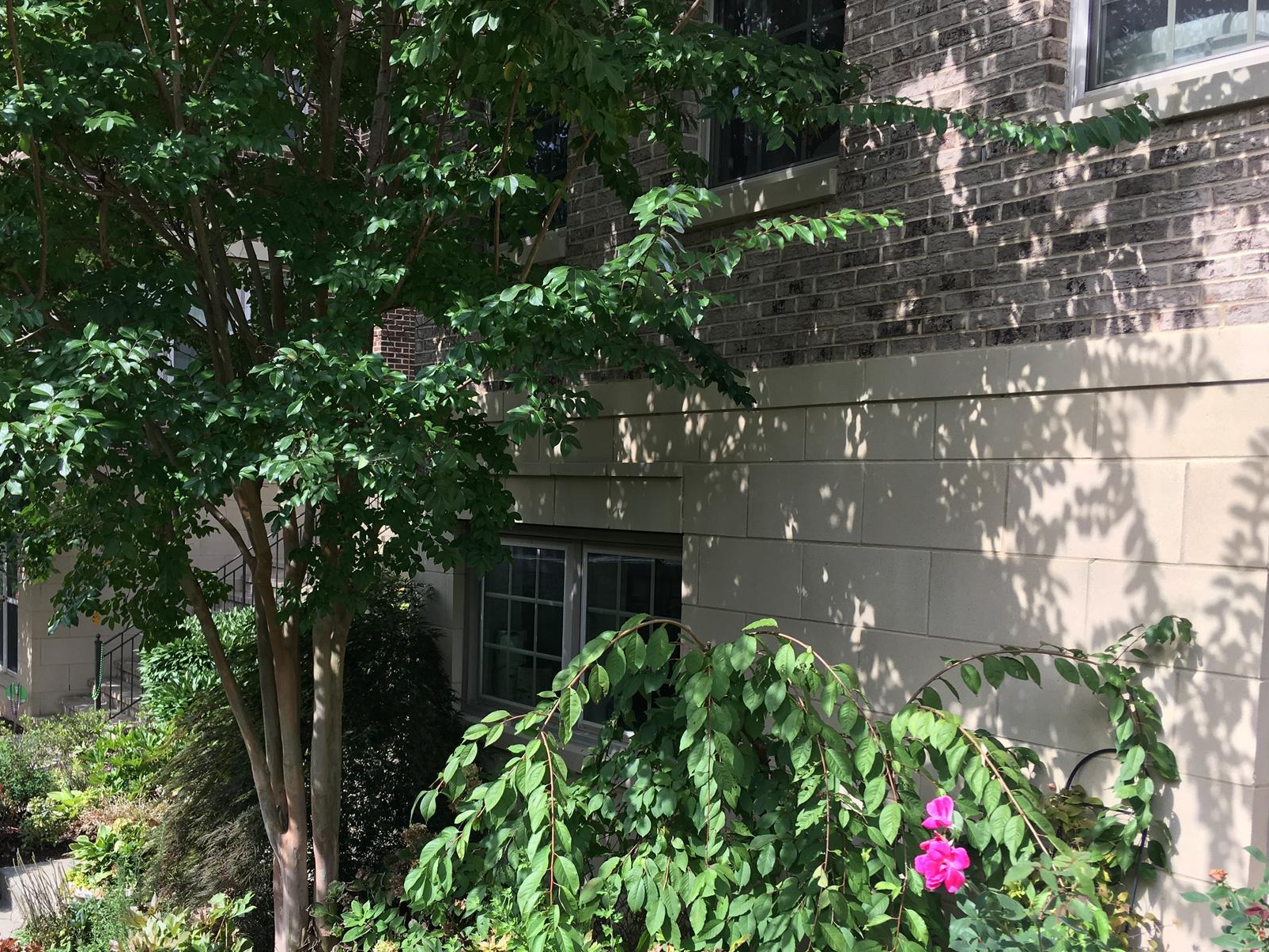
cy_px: 585
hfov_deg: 49.8
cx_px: 508
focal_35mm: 37
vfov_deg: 38.5
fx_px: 1356
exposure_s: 1/432
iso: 25
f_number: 2.2
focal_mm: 4.15
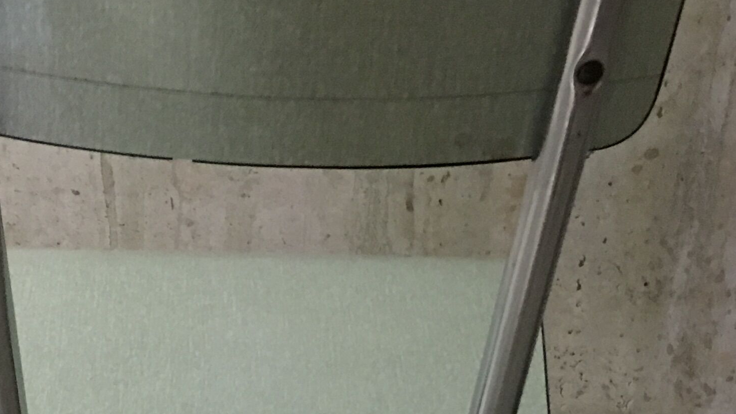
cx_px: 271
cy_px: 524
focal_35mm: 87
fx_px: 1698
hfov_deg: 24.4
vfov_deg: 13.5
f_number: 2.2
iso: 100
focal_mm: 4.15
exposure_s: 1/4
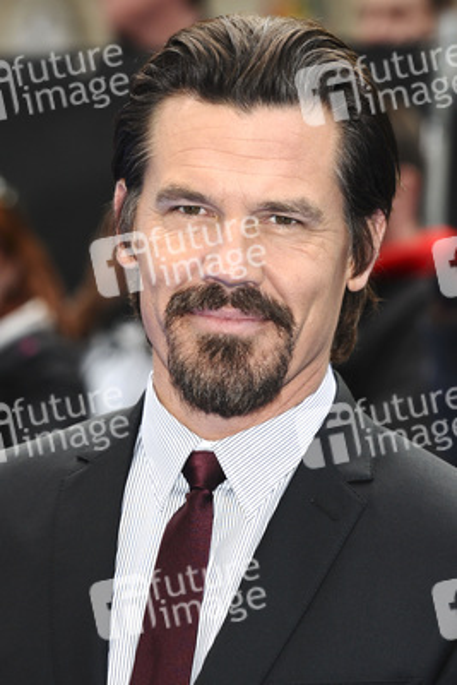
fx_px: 3852
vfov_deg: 10.2
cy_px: 342
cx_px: 228
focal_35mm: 202
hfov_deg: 6.8
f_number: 5
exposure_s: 1/250
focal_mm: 135
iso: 320
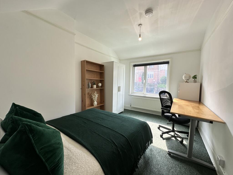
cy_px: 88
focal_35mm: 14
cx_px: 116
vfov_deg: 85.7
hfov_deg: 102.1
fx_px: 94
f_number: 2.2
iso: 40
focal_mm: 2.22
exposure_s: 1/113
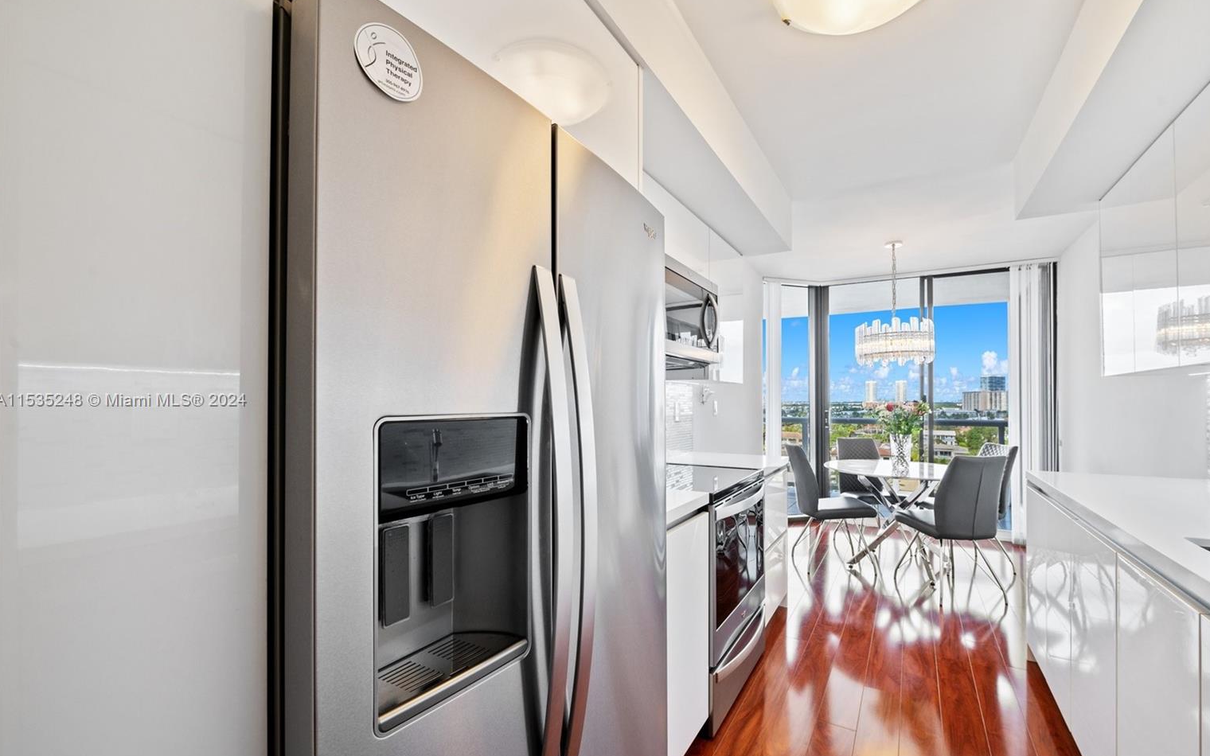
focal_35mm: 15
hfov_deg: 101.4
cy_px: 401
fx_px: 495
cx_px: 628
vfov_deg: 74.7
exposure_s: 1/20
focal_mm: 14
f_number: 8
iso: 200
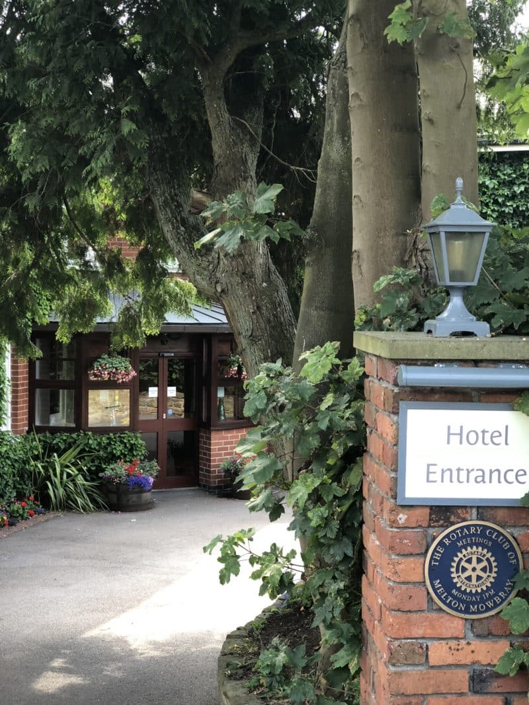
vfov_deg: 33.8
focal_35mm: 57
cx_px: 264
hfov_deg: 25.7
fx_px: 1162
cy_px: 352
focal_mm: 6.6
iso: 50
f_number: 2.8
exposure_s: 1/60
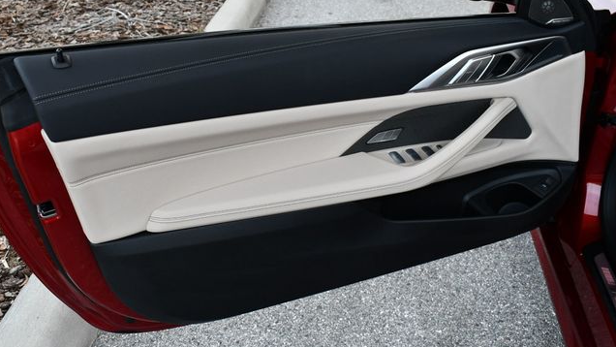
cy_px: 158
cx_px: 307
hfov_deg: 52.8
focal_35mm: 38
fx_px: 621
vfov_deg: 31.2
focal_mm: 18
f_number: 5
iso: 400
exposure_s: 1/250
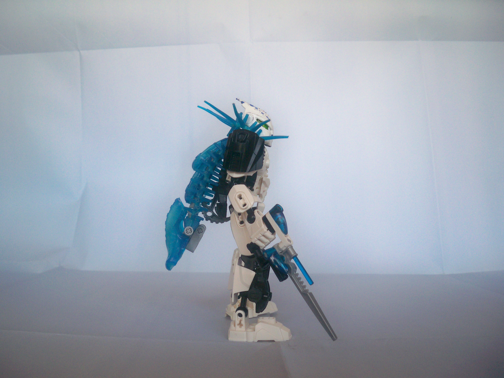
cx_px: 252
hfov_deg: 52.6
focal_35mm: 35
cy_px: 189
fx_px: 510
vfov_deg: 40.7
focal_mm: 6.3
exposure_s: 1/100
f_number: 3.1
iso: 100
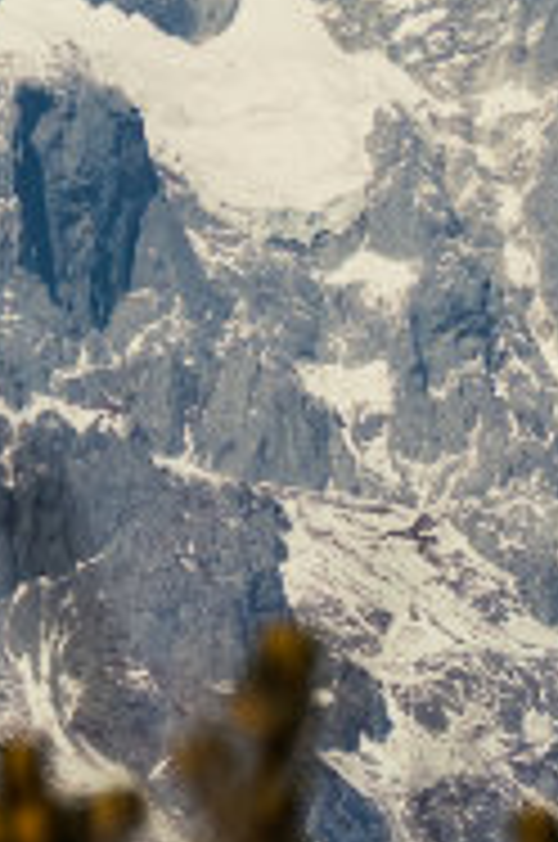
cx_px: 272
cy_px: 257
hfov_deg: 2.1
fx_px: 15261
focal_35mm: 654
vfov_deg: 3.2
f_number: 10
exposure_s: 1/640
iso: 100
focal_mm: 200
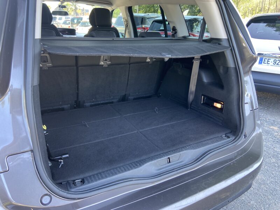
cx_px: 140
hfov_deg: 67.3
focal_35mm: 26
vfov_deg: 53.1
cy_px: 105
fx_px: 210
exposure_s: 1/114
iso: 125
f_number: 1.8
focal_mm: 4.25
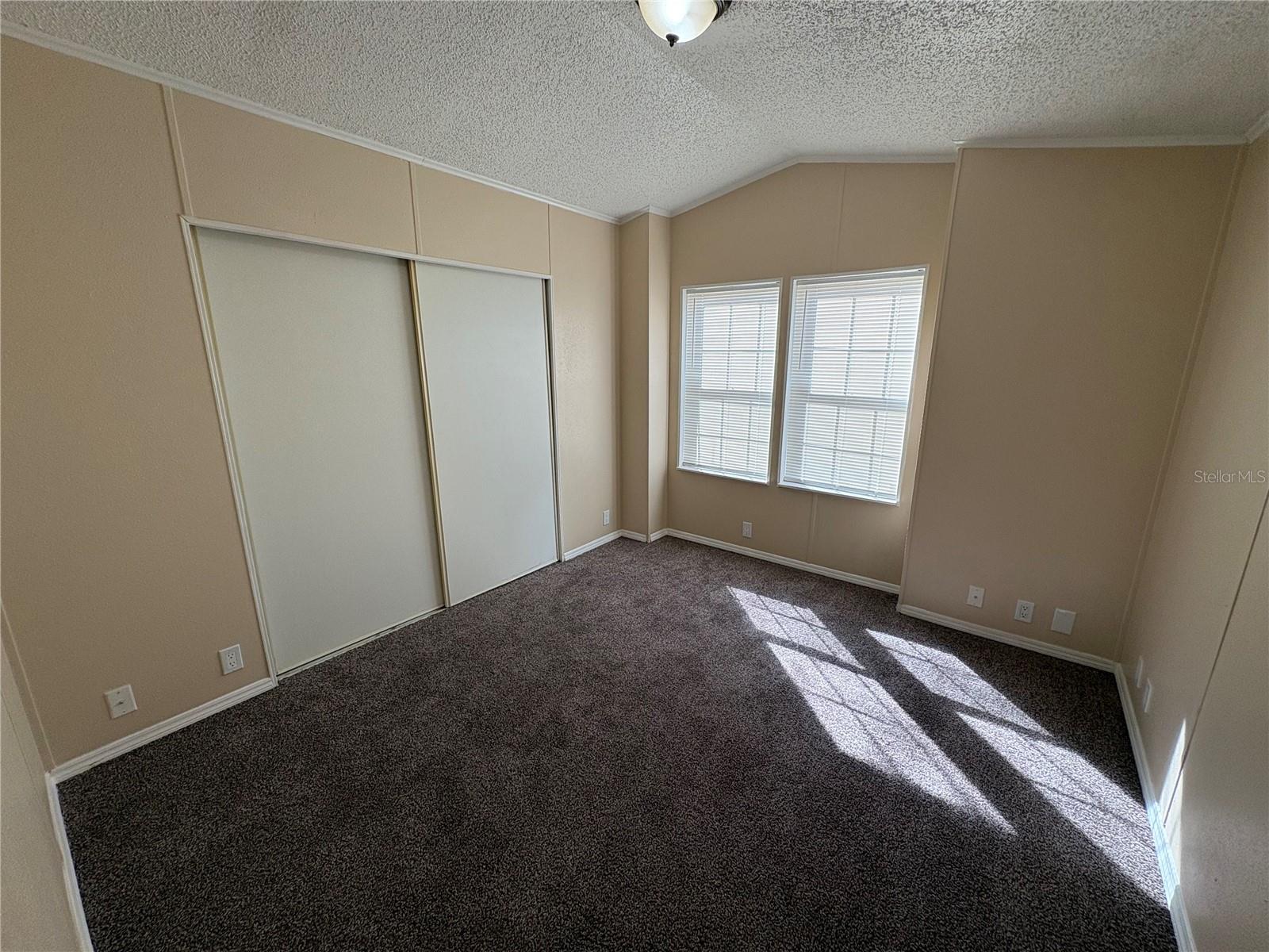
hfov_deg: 102.1
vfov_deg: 85.7
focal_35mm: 14
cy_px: 476
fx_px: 513
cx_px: 634
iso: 40
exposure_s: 1/266
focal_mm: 2.22
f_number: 2.2
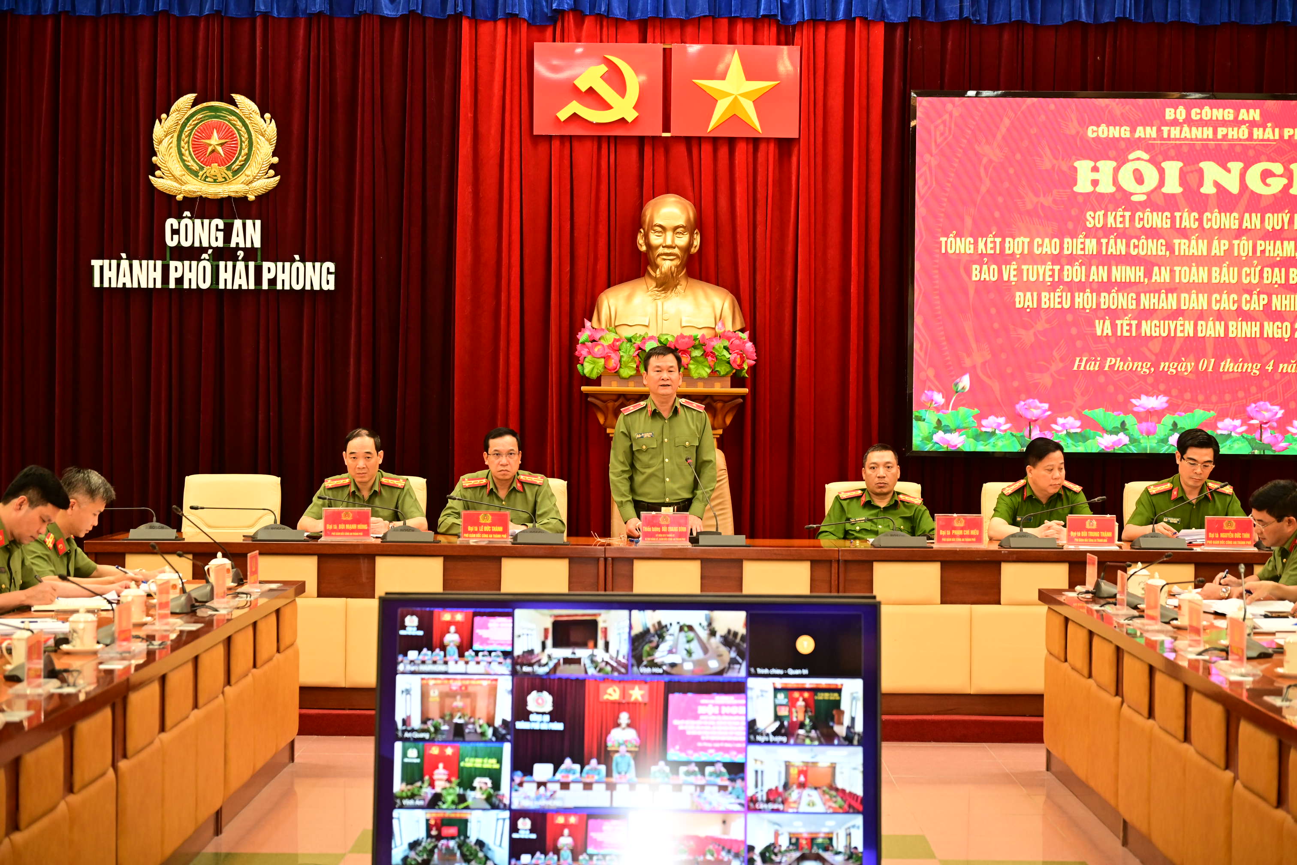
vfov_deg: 19.2
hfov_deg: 28.5
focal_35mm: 71
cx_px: 648
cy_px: 432
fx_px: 2558
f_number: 4
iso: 1600
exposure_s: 1/125
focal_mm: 71
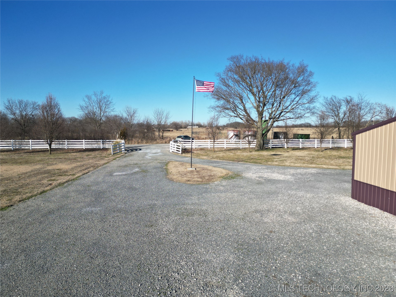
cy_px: 148
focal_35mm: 24
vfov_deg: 56.8
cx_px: 198
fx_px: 275
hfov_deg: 71.6
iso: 100
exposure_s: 1/2500
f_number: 1.7
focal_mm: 6.72
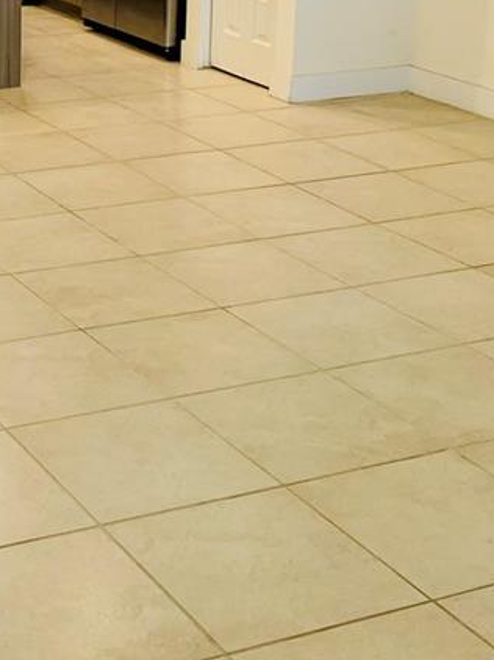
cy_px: 22
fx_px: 1409
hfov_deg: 18.7
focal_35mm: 74
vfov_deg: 25.2
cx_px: -111
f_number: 1.8
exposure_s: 1/60
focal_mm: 4.25
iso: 80
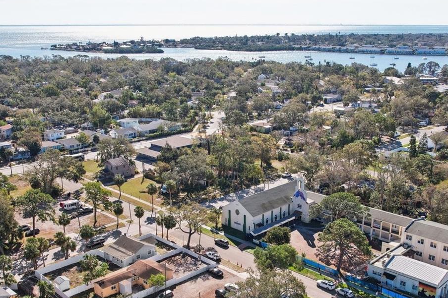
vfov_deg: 33.8
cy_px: 204
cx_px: 246
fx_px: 485
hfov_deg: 49.5
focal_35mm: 39
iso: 400
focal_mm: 8.4
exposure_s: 1/1250
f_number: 2.8
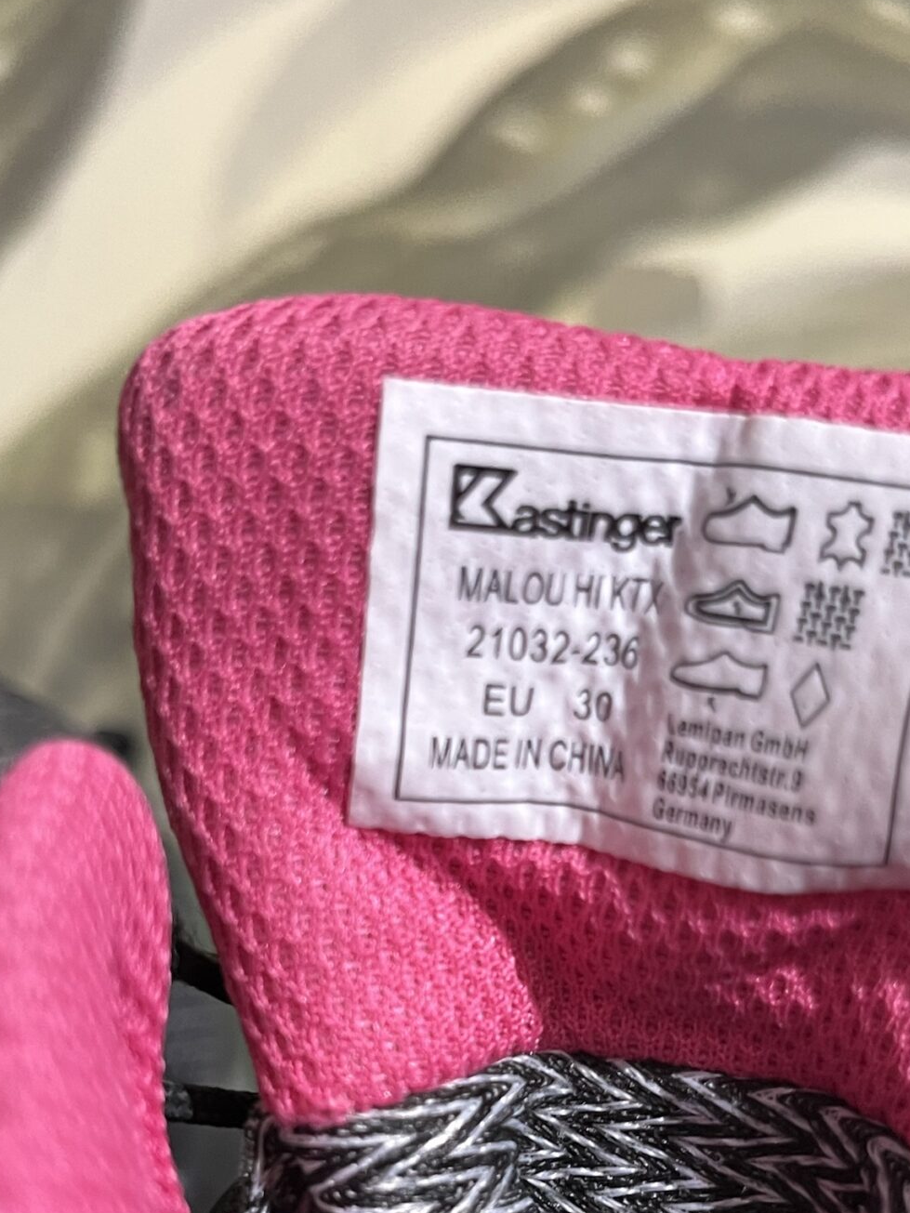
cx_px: 573
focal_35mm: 51
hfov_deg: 28.5
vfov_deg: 36.7
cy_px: 899
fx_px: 1787
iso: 200
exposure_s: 1/50
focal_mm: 5.1
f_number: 1.6
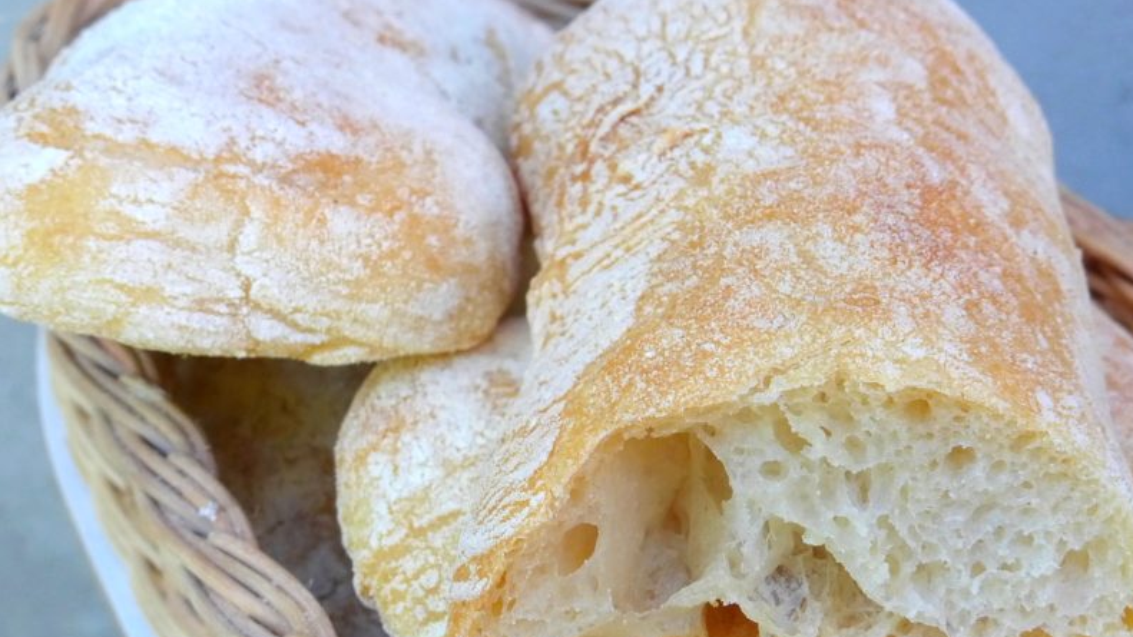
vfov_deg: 15.9
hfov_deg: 27.9
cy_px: 378
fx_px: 2283
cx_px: 572
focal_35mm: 76
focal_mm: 11.7
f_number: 4.9
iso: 160
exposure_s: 1/60
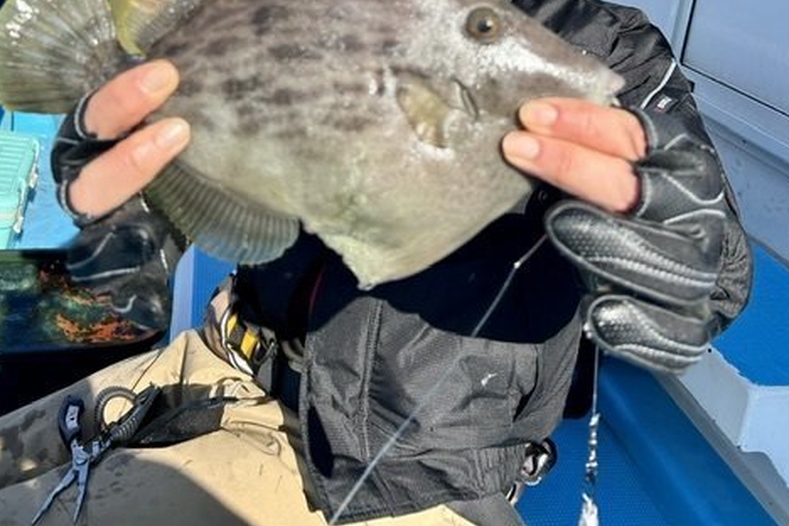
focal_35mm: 37
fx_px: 811
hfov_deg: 51.9
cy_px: -10
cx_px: 396
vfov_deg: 32.8
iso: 50
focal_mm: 5.7
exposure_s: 1/2994
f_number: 1.5
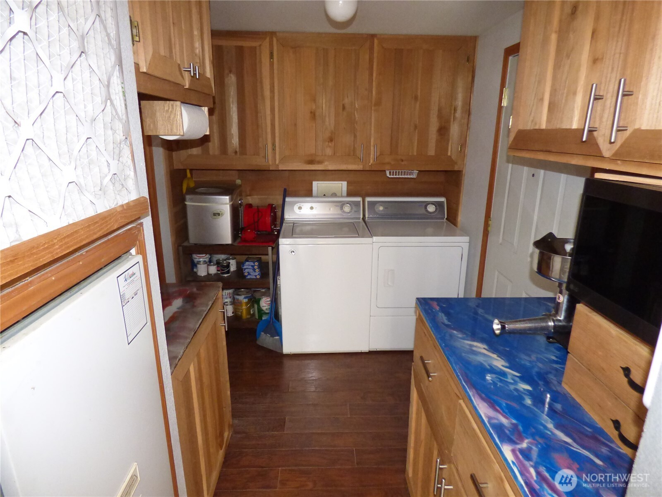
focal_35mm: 20
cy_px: 248
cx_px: 331
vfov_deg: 66.0
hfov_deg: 81.7
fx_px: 382
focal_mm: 3.58
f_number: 2.8
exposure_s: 1/60
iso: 800
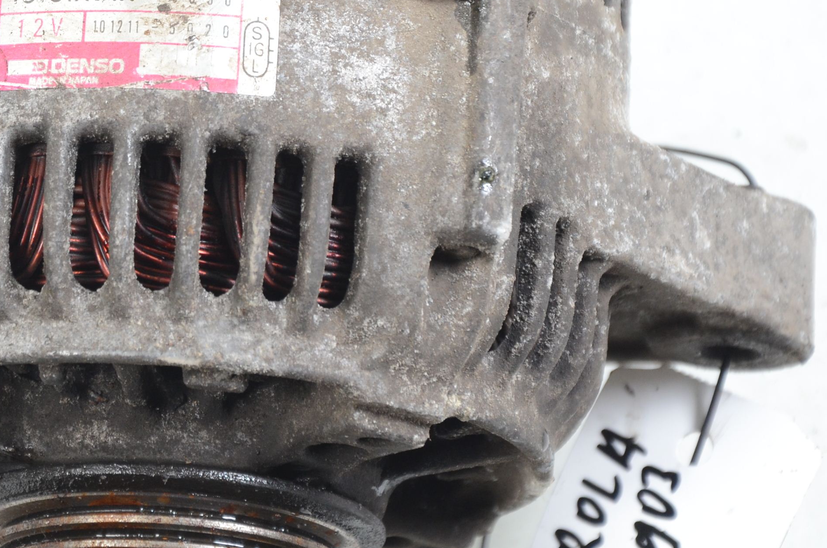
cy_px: 60
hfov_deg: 6.7
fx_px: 7061
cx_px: 202
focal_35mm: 308
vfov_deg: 4.4
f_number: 6.3
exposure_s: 1/160
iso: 500
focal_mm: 105
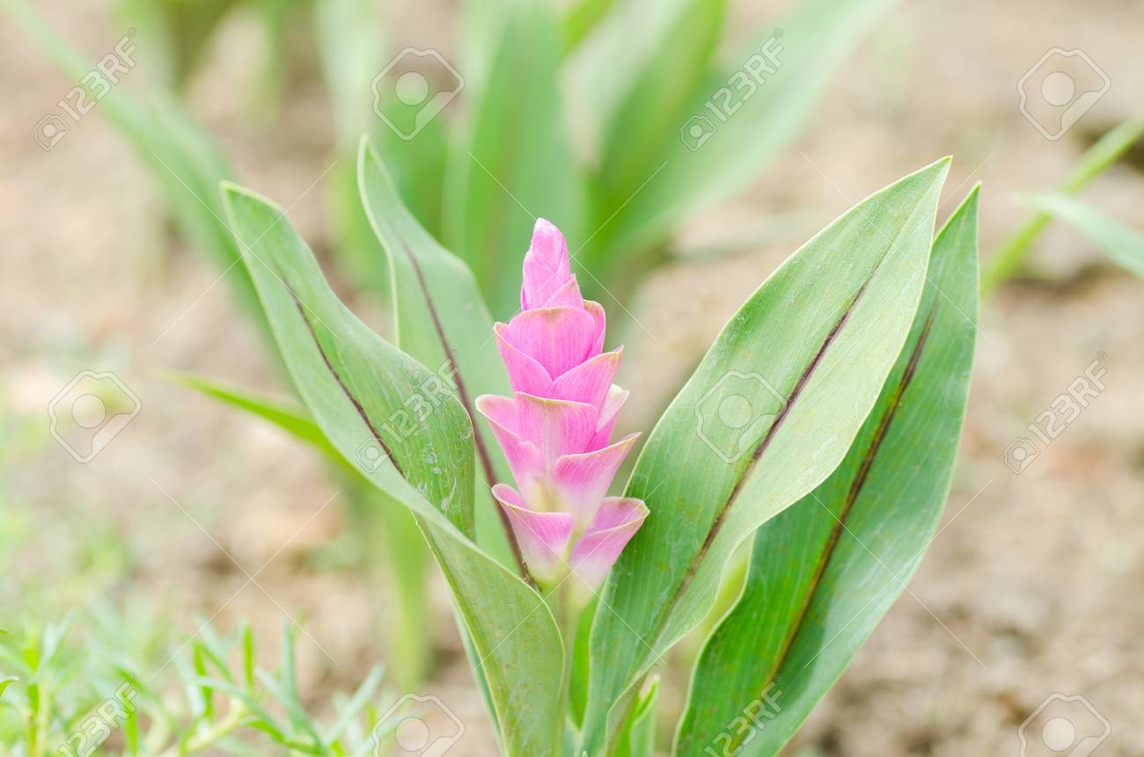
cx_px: 572
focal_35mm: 135
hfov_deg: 15.2
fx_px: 4281
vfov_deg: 10.1
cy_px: 378
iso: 100
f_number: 5.6
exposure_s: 1/250
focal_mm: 90
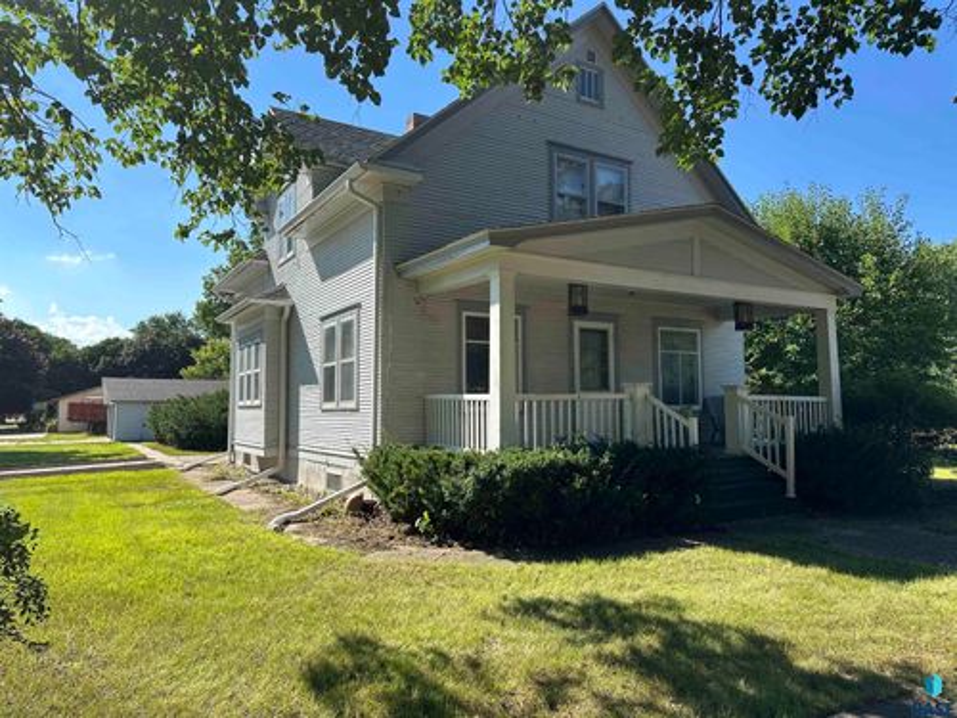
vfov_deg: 56.8
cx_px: 478
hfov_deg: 71.6
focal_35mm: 24
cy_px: 359
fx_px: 664
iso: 80
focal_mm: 6.86
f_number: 1.78
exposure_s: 1/1639
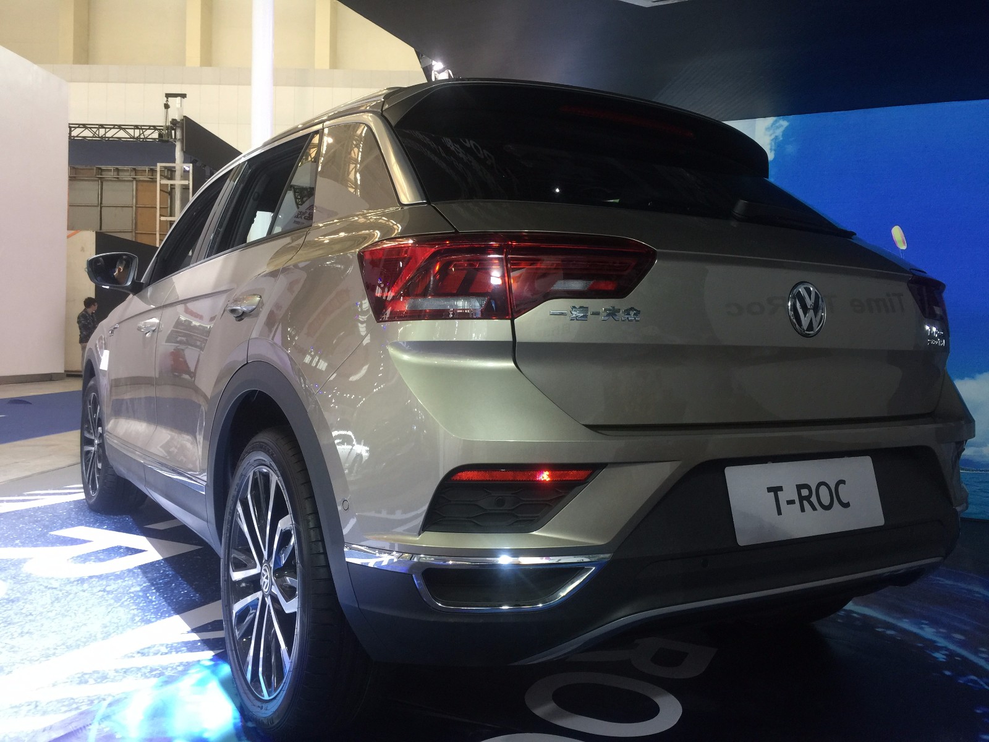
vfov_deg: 48.2
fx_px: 829
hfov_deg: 61.7
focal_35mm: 29
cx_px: 494
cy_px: 371
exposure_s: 1/17
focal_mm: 4.15
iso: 64
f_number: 2.2
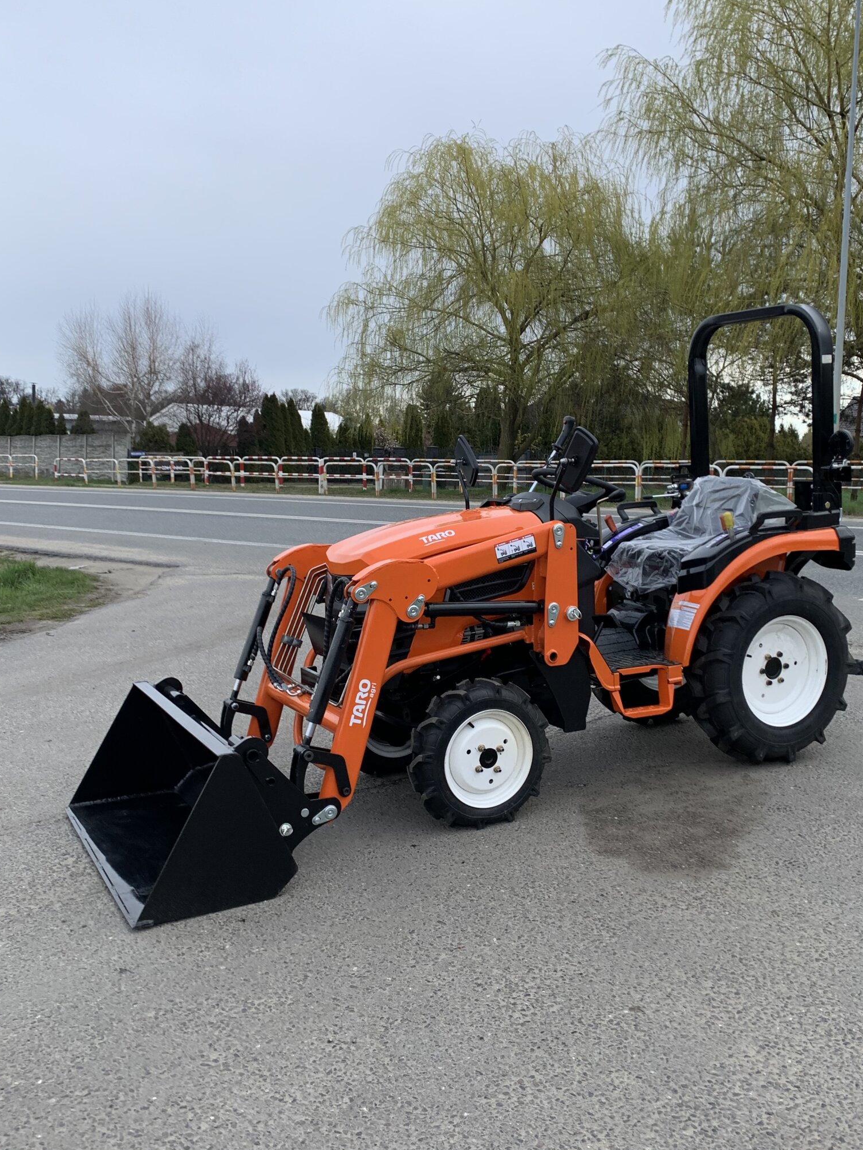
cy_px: 592
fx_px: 1097
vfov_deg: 55.3
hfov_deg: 42.9
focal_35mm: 33
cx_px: 485
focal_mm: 4.25
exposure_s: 1/936
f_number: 1.8
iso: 25
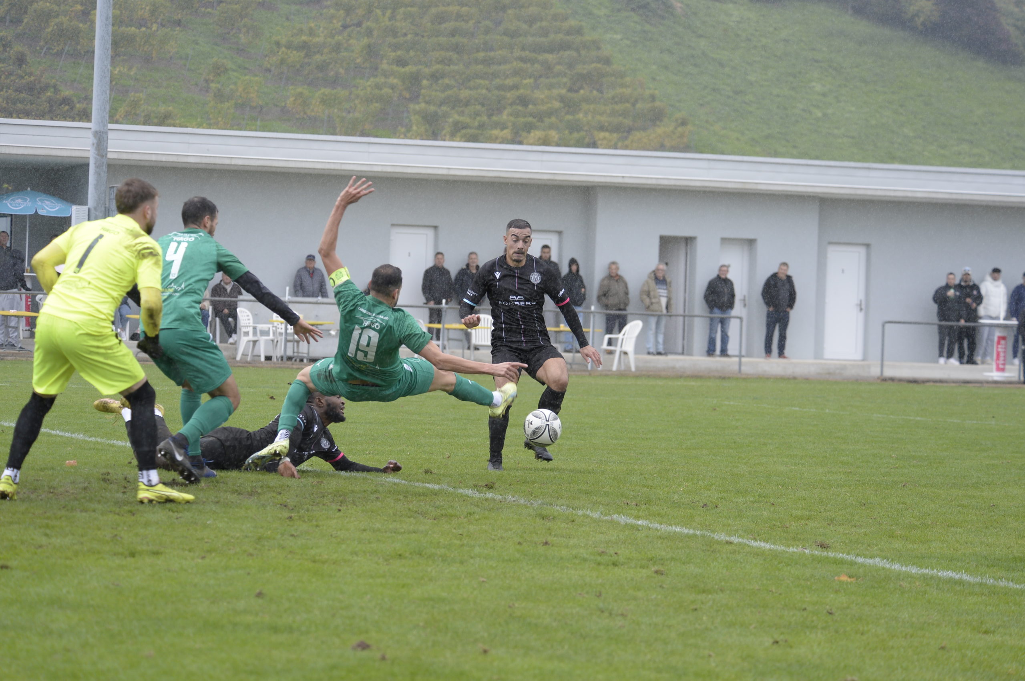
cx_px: 512
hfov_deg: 15.2
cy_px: 340
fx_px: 3840
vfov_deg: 10.1
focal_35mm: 135
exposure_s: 1/640
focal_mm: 135
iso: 560
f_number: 5.6
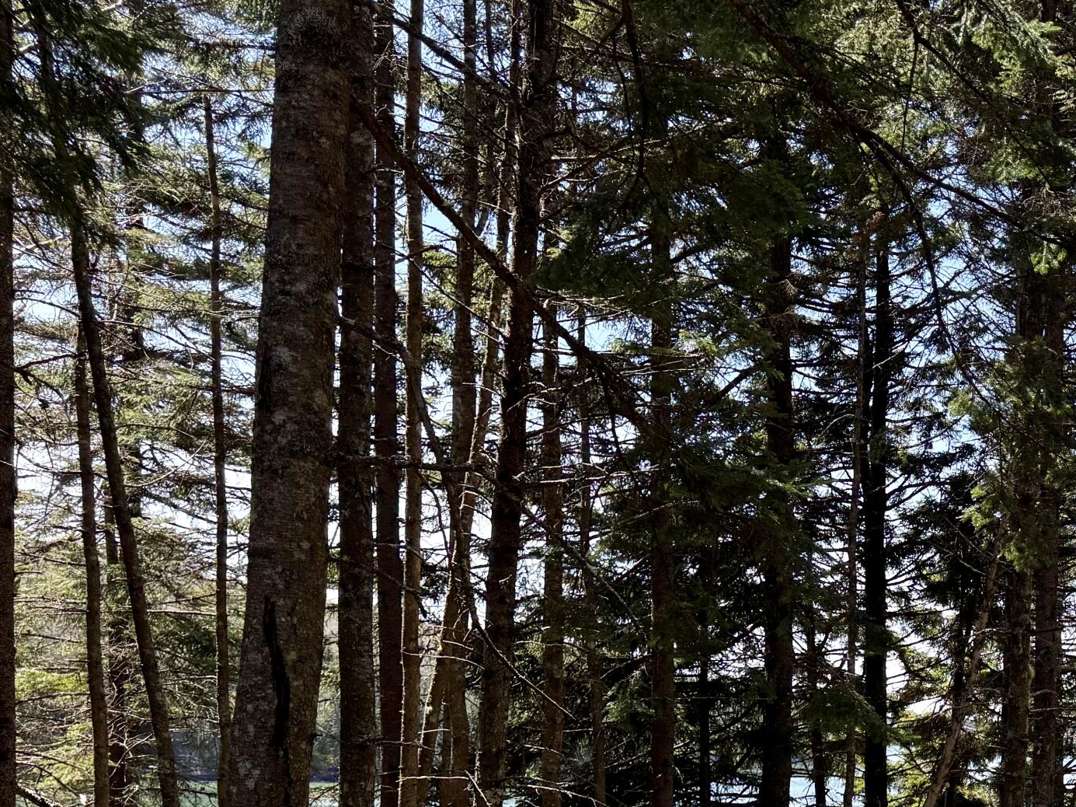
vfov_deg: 26.1
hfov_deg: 33.3
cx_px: 1107
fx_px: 1616
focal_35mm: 52
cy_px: 864
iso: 100
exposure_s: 1/1122
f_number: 1.78
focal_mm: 6.76
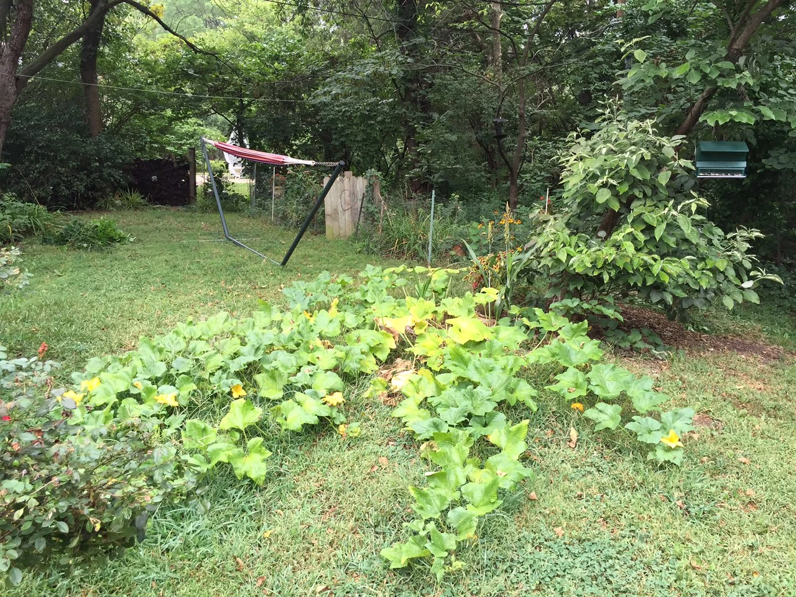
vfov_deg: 48.2
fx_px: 667
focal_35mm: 29
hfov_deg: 61.7
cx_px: 398
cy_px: 298
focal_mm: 4.15
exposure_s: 1/120
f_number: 2.2
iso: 50
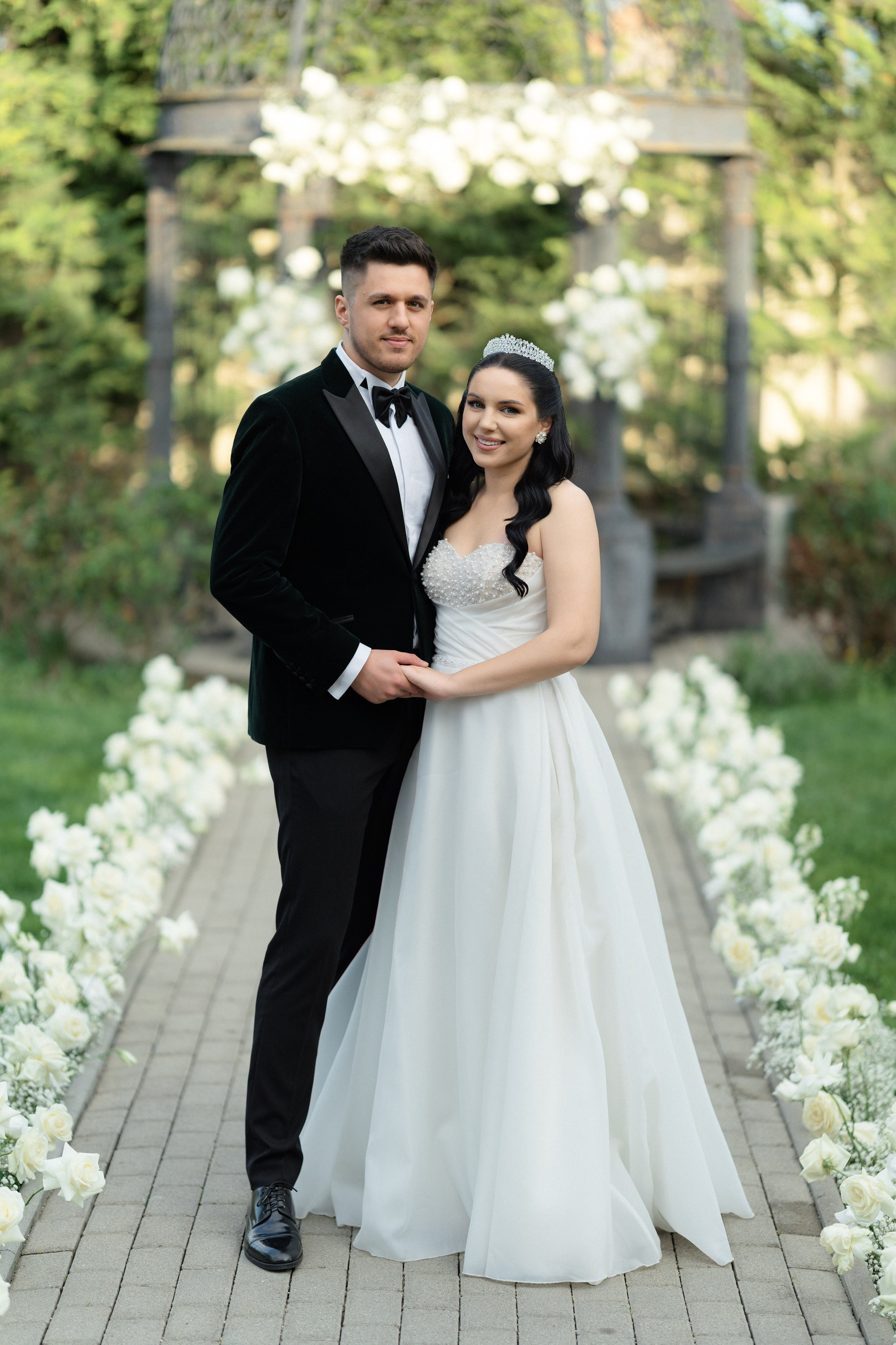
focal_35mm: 85
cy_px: 672
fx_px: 3173
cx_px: 448
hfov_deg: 16.1
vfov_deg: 23.9
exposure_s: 1/1250
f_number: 1.4
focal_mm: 85
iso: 125
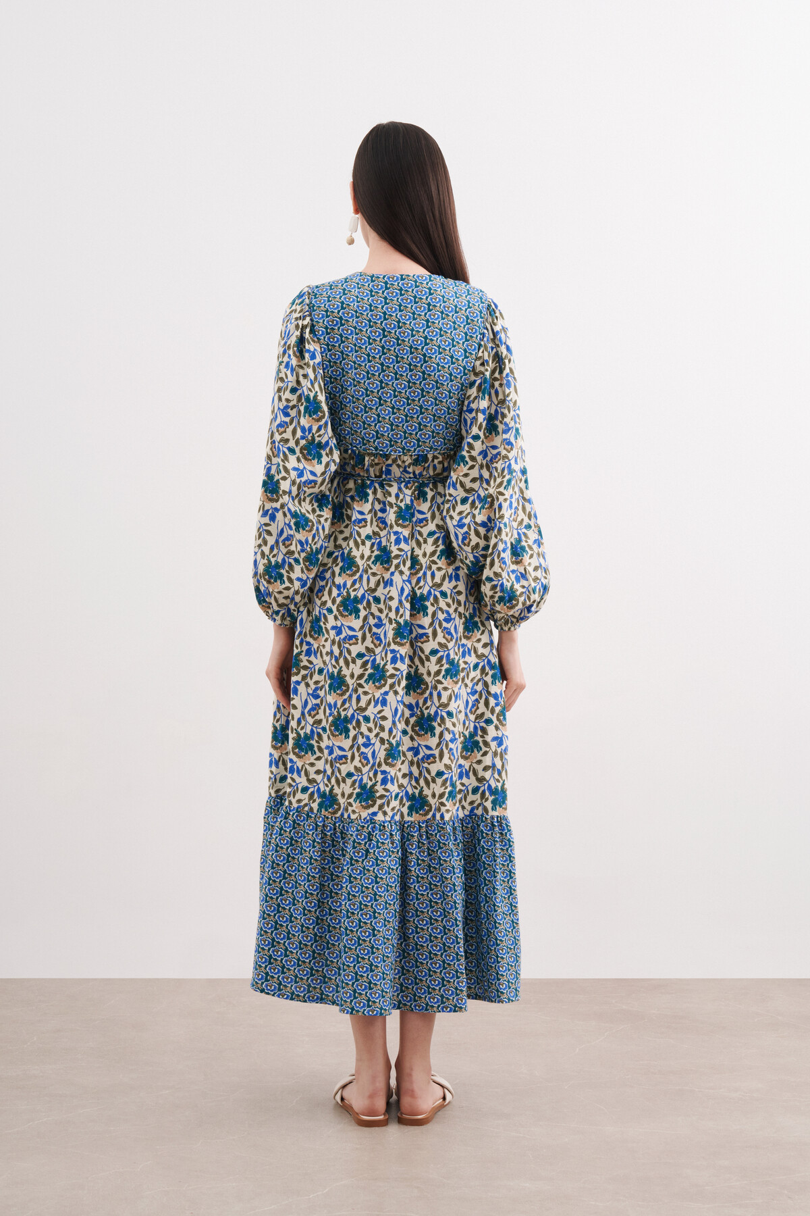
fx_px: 1924
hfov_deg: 23.8
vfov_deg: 35.1
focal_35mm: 57
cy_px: 608
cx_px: 405
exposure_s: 1/160
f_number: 11
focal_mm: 57
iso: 400
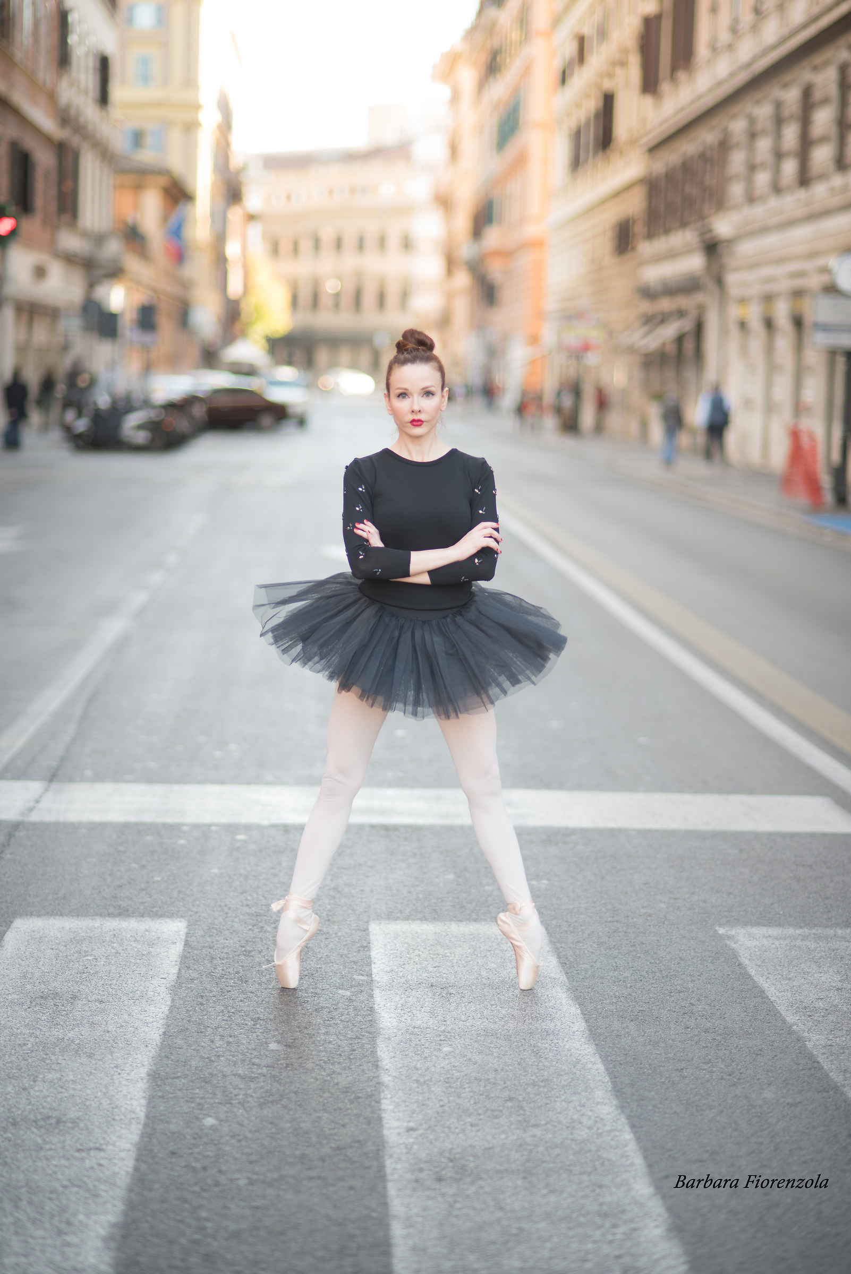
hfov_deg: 16.1
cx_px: 426
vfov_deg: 23.9
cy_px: 637
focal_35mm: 85
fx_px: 3011
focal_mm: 85
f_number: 1.8
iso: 160
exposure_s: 1/250
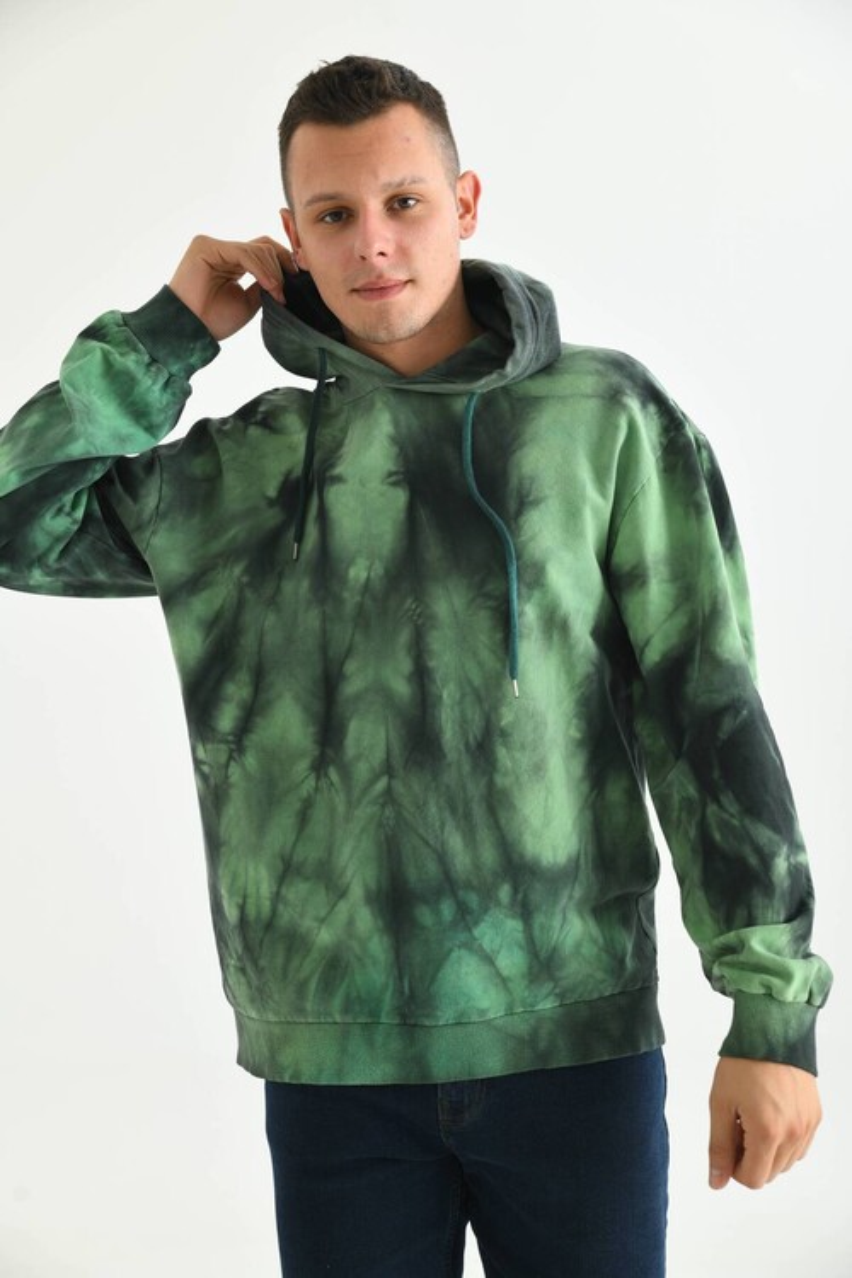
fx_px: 1952
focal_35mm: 55
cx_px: 426
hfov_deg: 24.6
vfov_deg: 36.2
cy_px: 639
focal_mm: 55
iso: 160
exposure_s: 1/125
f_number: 5.6
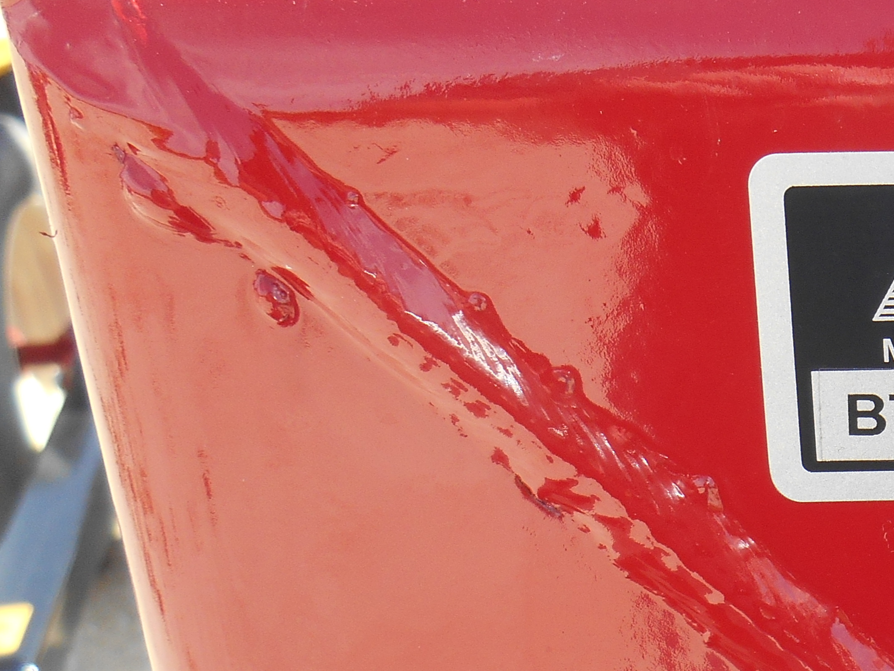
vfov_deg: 22.9
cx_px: 1060
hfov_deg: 27.3
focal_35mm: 63
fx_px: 1627
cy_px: 558
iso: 80
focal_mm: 4.7
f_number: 3.4
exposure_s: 1/160
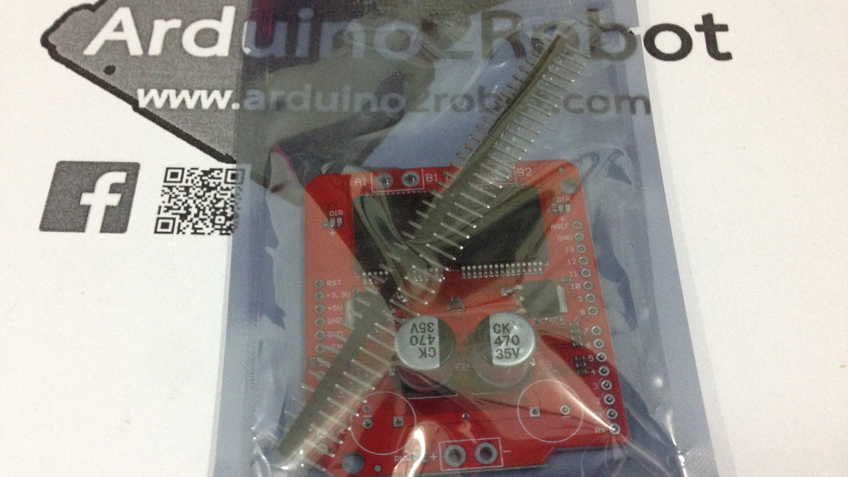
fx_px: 810
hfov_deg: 55.3
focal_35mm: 36
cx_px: 424
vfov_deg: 32.7
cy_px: 292
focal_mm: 4.12
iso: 400
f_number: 2.4
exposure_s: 1/20
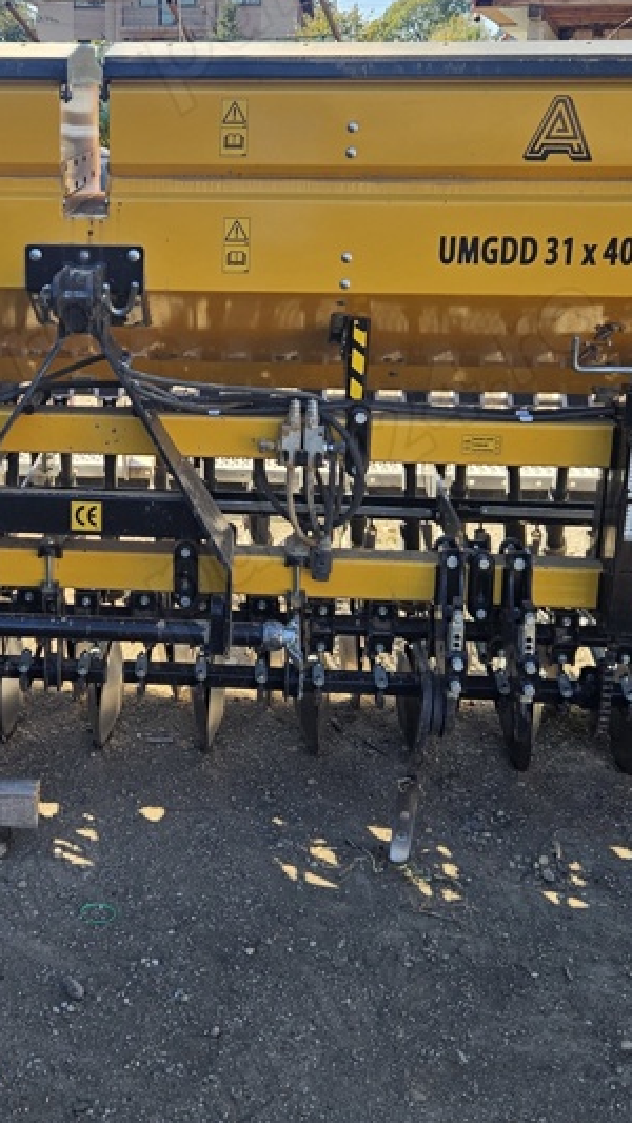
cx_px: 122
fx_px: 1400
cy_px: 493
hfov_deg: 25.0
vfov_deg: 43.6
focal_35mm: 47
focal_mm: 5.4
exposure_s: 1/575
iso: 25
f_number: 1.8
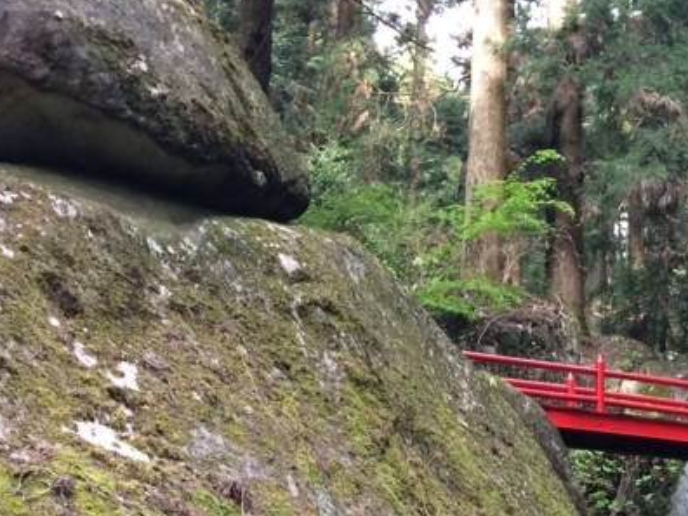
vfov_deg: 19.0
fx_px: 1491
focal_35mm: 75
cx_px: 585
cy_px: 546
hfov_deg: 25.4
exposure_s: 1/30
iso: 32
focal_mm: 4.15
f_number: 2.2
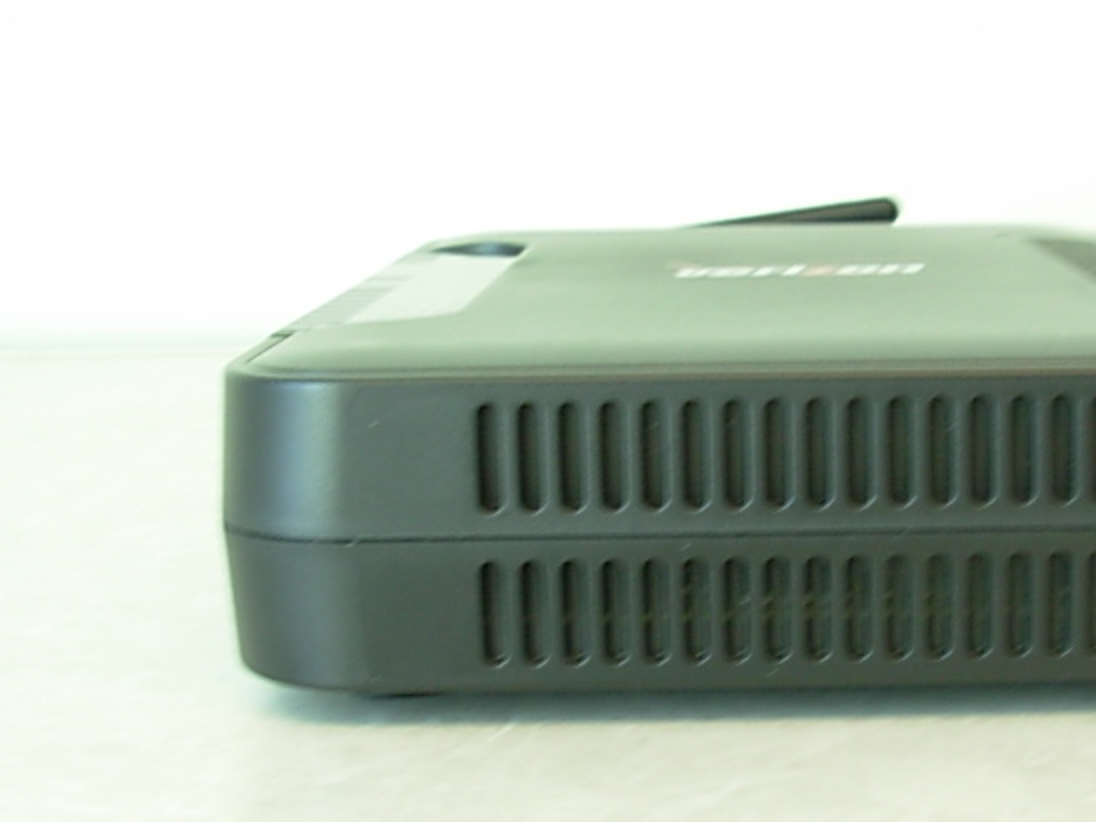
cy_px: 478
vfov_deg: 20.7
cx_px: 780
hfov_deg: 27.1
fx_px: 2248
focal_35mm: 71
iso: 50
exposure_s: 1/29.3
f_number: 2.9
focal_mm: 6.3
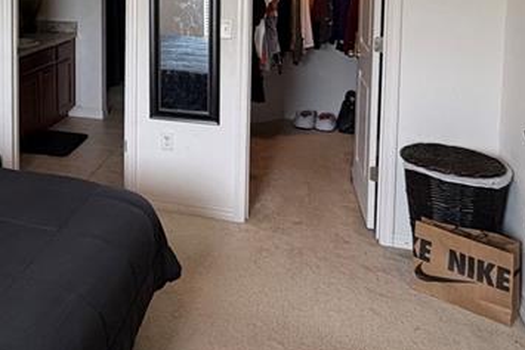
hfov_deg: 43.5
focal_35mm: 42
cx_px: 83
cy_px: -7
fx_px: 613
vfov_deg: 29.6
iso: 160
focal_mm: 2.22
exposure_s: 1/60
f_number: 2.2
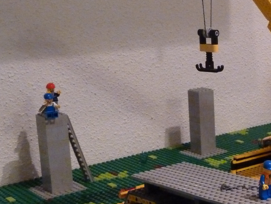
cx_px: 304
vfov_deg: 20.4
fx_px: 564
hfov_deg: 25.0
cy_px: 122
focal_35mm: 72
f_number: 3.5
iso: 800
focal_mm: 5.3
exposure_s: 1/10
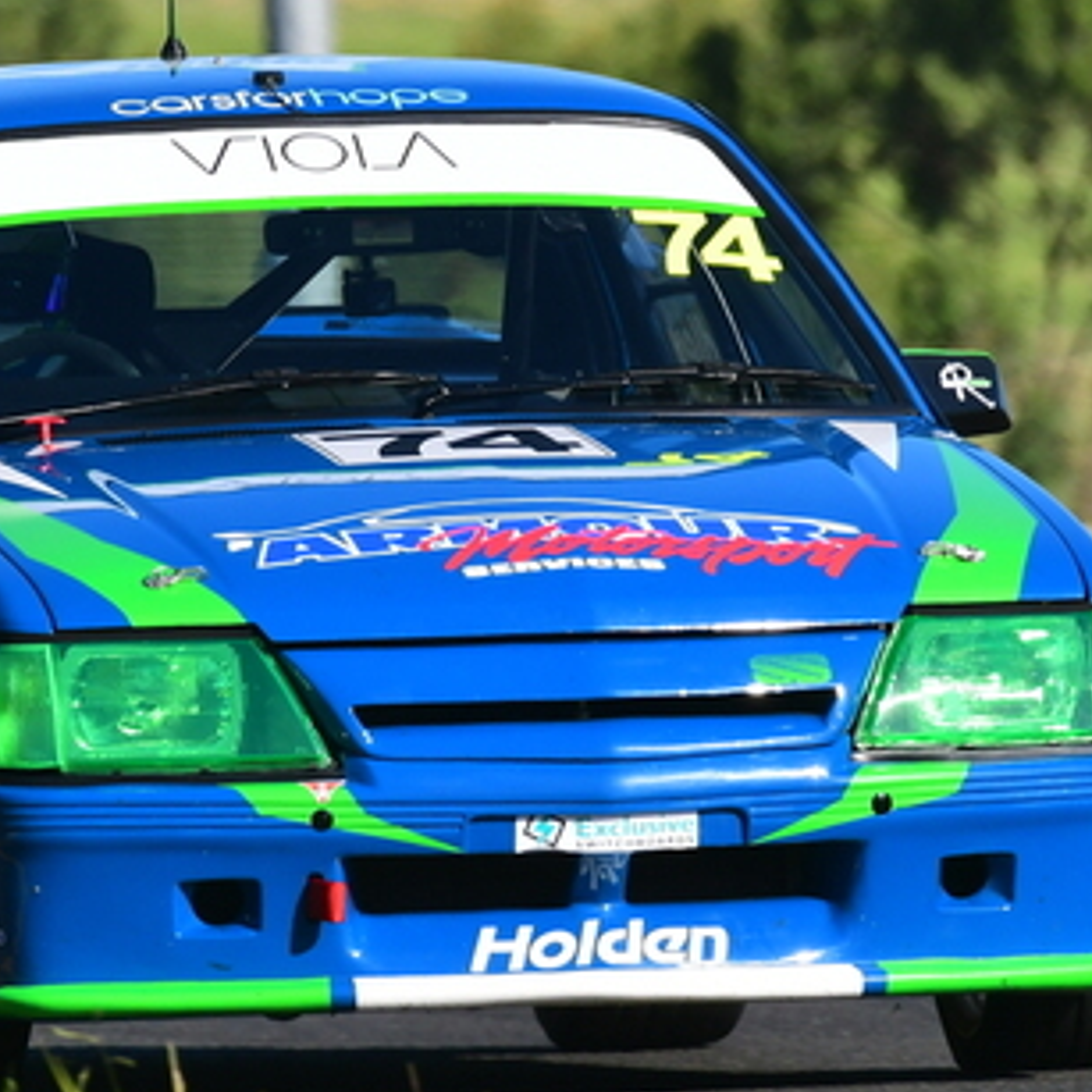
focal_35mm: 1662
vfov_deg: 1.1
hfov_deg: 1.1
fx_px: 59317
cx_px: 416
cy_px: 265
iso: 500
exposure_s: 1/640
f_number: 11
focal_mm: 500
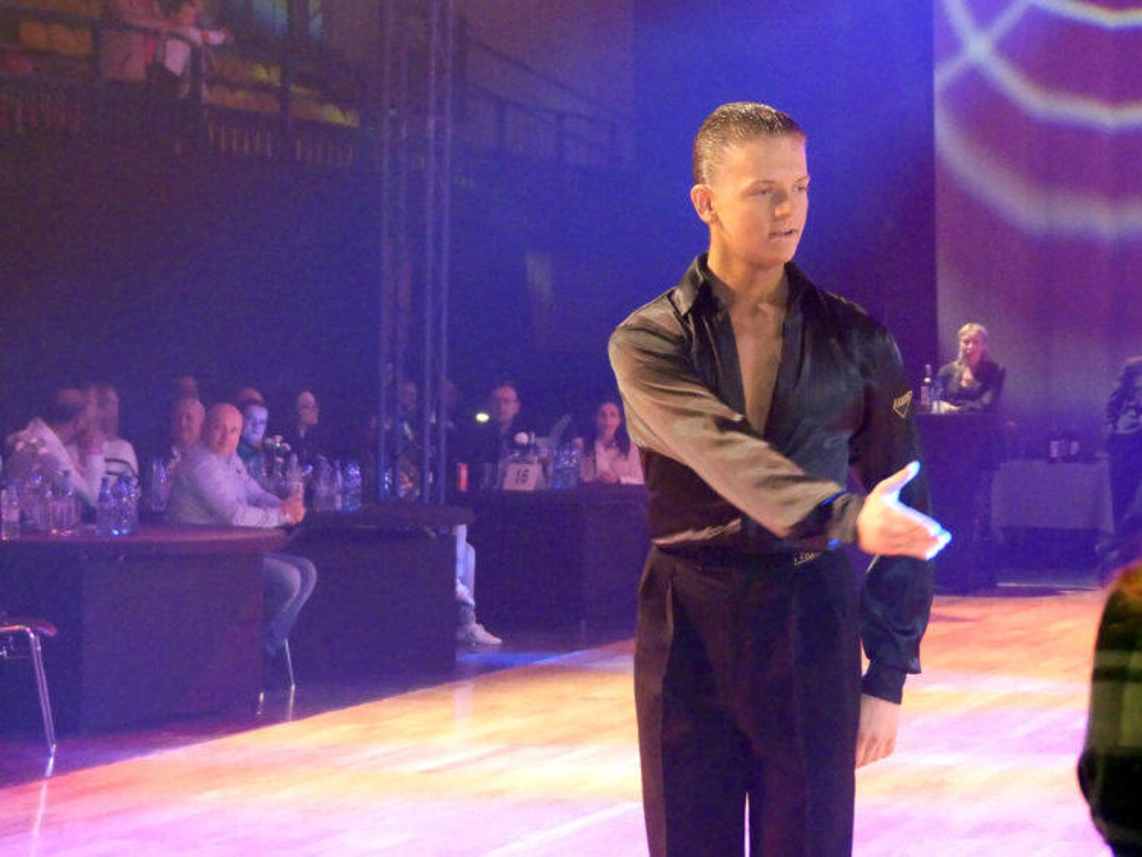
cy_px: 428
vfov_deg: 12.3
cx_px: 571
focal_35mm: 121
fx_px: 3993
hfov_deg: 16.3
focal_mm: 21.8
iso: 2000
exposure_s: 1/80
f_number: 2.8
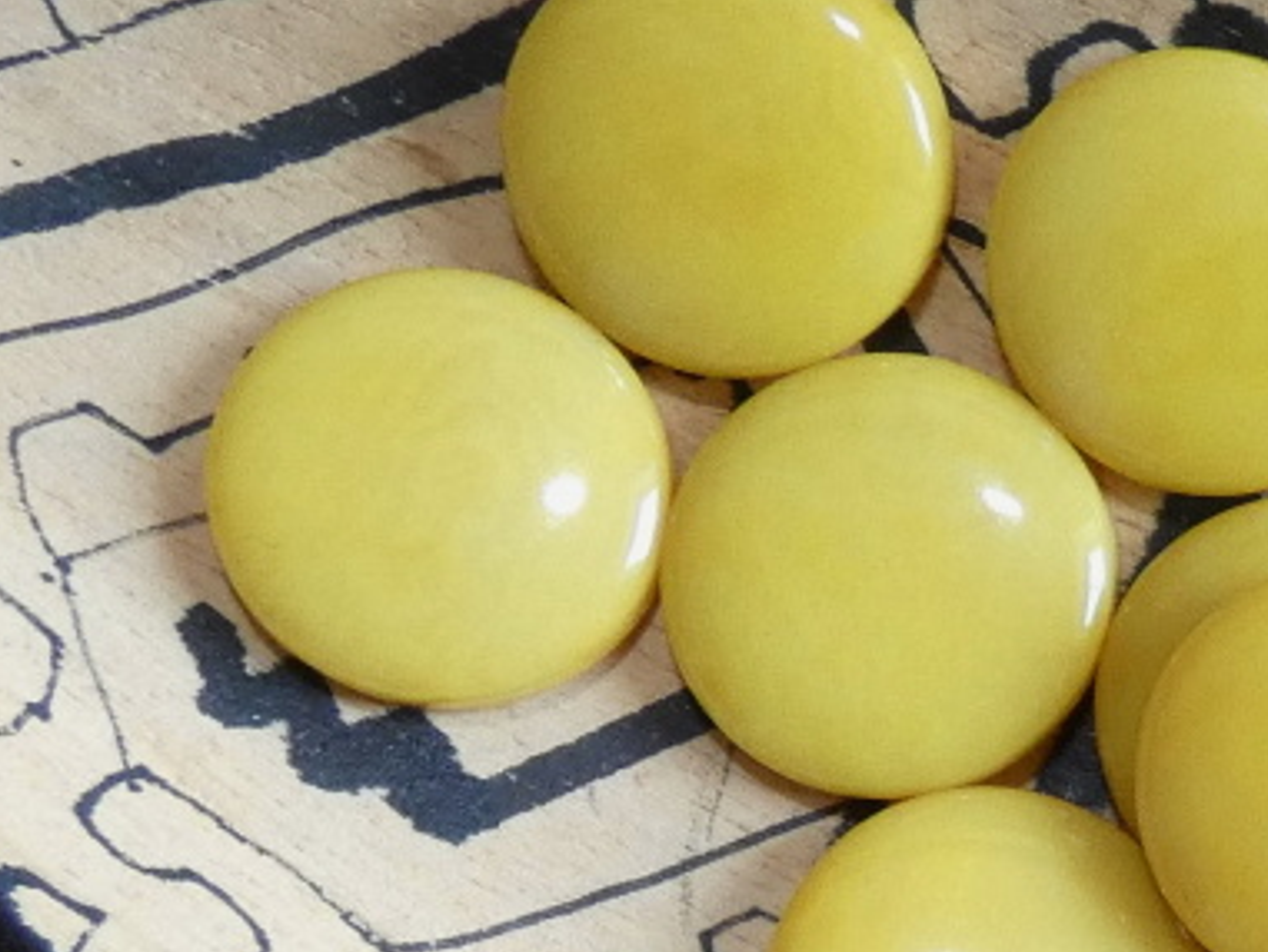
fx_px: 3078
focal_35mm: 84
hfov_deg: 20.6
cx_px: 1767
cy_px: 929
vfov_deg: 17.2
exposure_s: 1/60
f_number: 2.8
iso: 250
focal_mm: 3.6
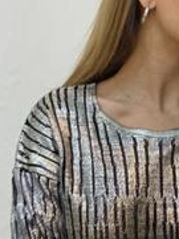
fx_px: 820
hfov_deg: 12.3
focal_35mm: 119
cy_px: 125
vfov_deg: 16.5
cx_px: 182
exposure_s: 1/100
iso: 100
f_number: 2
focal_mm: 6
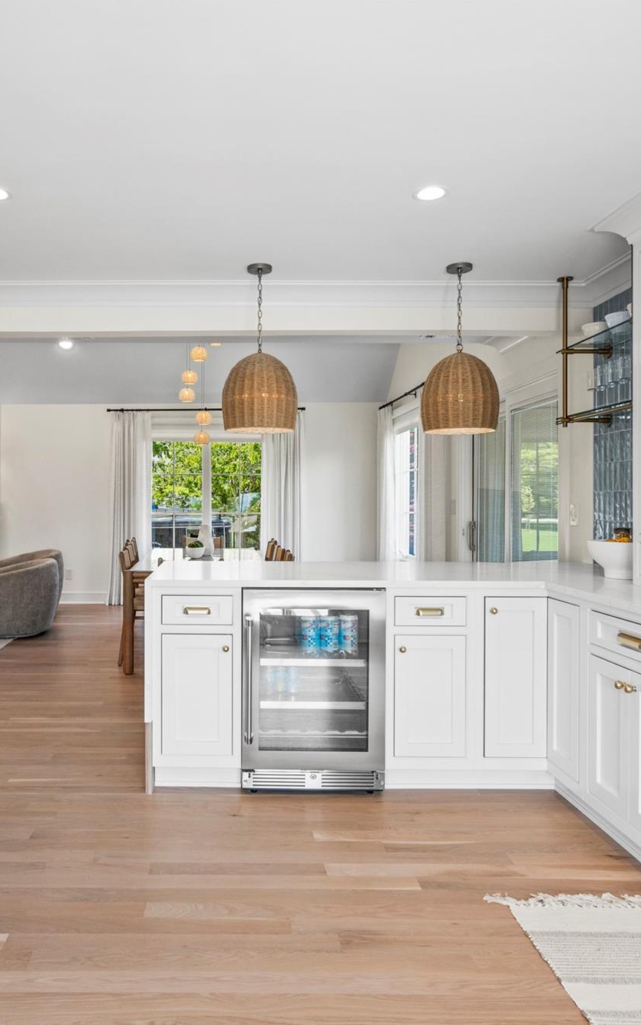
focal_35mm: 25
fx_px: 699
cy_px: 521
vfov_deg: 72.5
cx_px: 218
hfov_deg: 48.5
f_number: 5
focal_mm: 16
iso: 100
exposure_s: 1/80
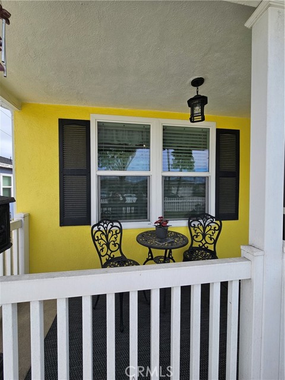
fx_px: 143
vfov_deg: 106.2
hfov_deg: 89.9
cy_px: 190
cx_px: 142
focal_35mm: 13
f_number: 2.2
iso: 50
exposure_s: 1/1387
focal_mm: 2.2
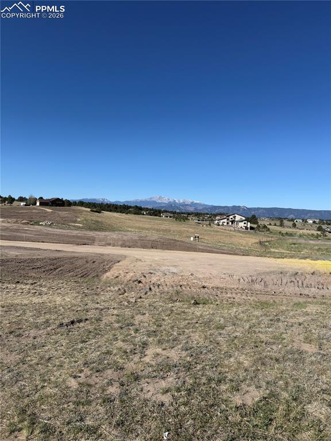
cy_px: 220
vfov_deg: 71.6
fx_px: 306
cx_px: 166
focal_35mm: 24
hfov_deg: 56.8
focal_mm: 6.76
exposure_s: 1/6711
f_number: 1.78
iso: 80
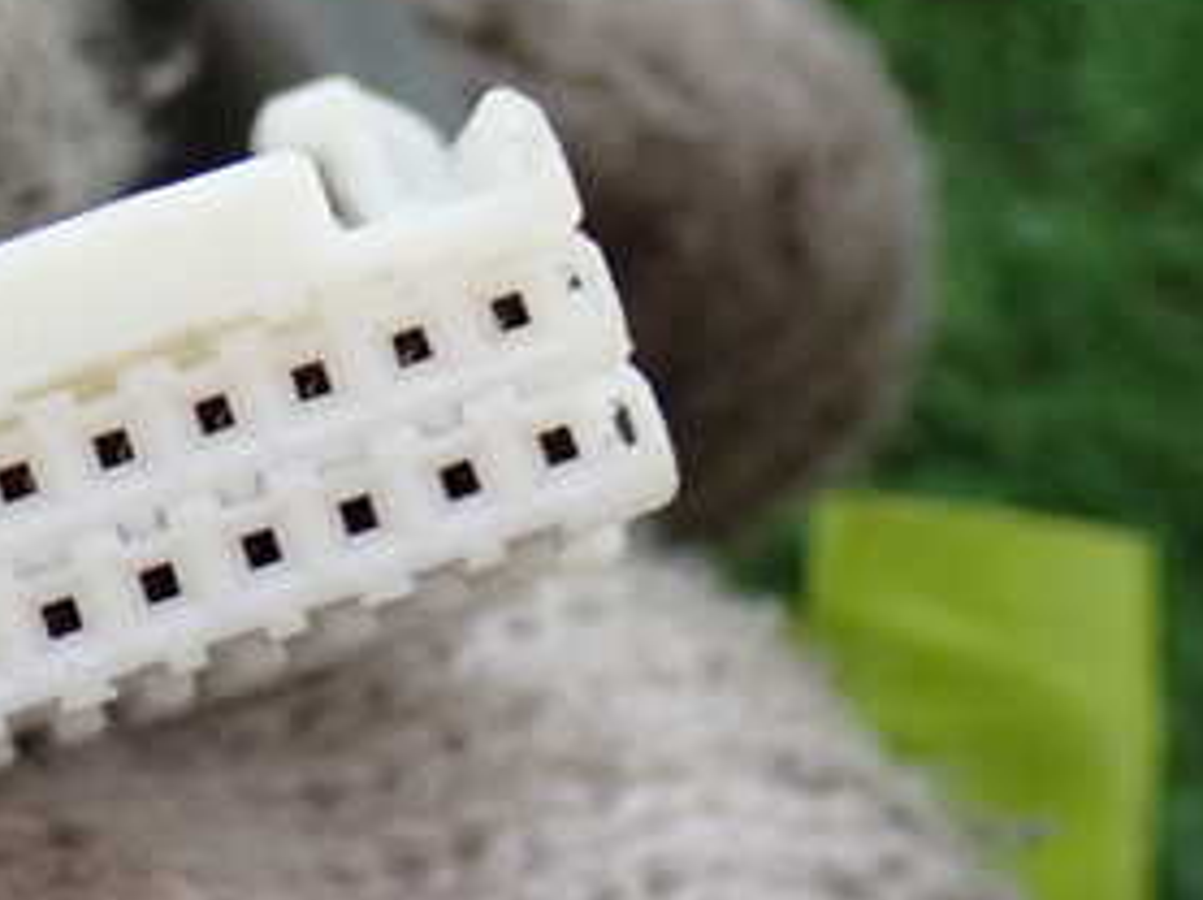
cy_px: 320
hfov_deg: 14.6
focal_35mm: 134
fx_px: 4653
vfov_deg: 11.0
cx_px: 169
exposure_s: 1/40
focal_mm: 11.09
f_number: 3.6
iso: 800
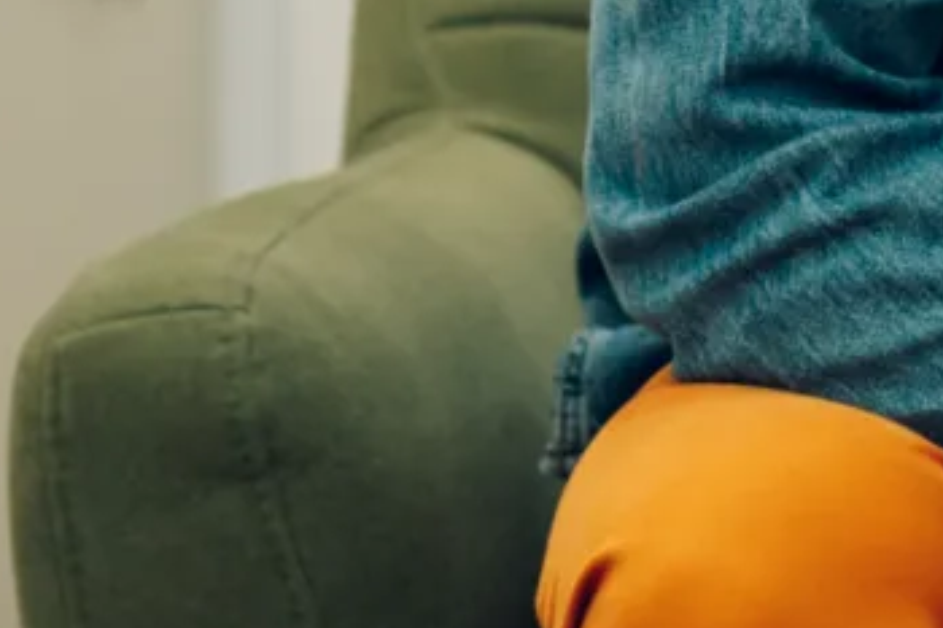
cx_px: 811
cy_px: -627
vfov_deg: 5.3
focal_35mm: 256
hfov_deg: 8.0
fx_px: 6702
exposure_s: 1/200
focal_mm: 35
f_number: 1.8
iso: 320
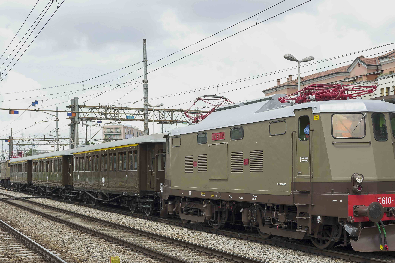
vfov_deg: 23.7
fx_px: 625
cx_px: 202
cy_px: 174
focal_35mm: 57
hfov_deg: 35.1
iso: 100
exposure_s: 1/320
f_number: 5.6
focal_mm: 40
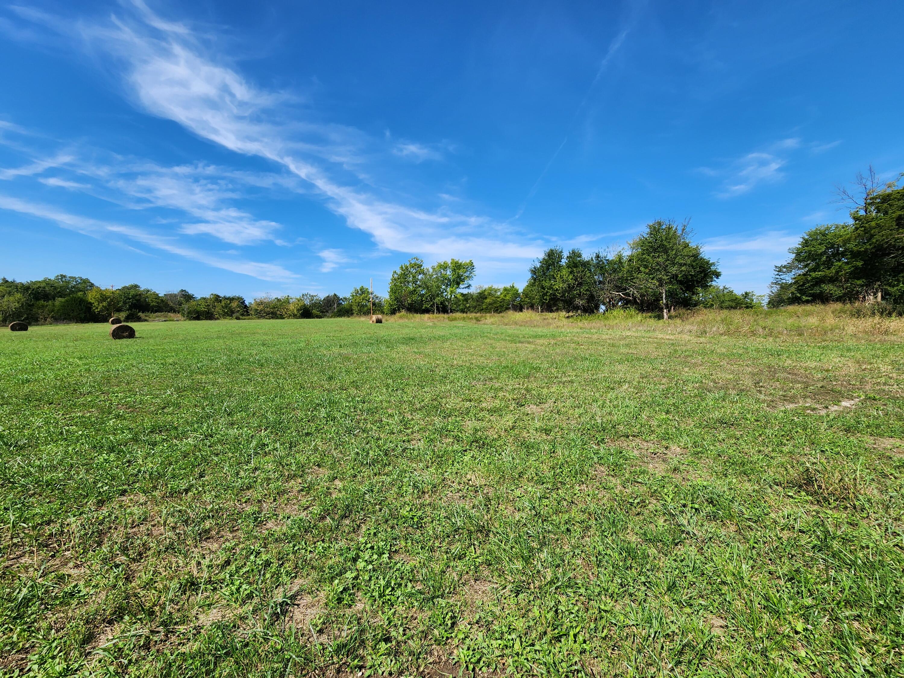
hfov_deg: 106.2
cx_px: 452
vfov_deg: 89.9
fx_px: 339
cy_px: 339
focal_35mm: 13
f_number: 2.2
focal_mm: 2.2
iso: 50
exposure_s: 1/1915
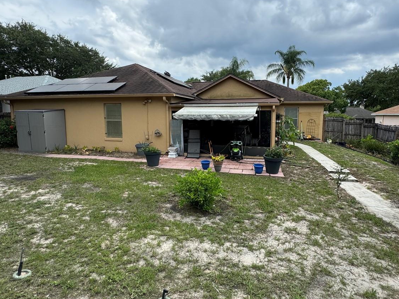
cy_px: 135
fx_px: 231
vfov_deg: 65.8
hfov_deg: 81.7
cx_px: 210
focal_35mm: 20
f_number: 2.2
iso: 50
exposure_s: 1/1048
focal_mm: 2.22
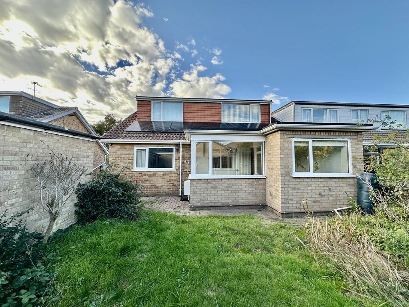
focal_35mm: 14
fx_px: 165
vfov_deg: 85.7
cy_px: 154
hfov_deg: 102.1
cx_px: 204
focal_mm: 2.22
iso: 40
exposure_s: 1/296
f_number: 2.2
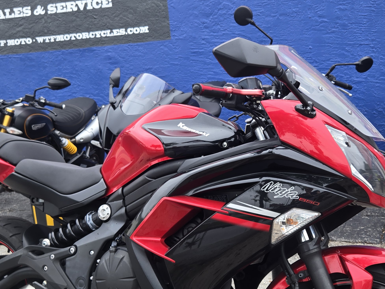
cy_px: 153
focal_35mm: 47
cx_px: 208
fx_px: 523
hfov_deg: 40.4
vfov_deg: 30.9
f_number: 1.8
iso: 25
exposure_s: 1/239
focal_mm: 5.4
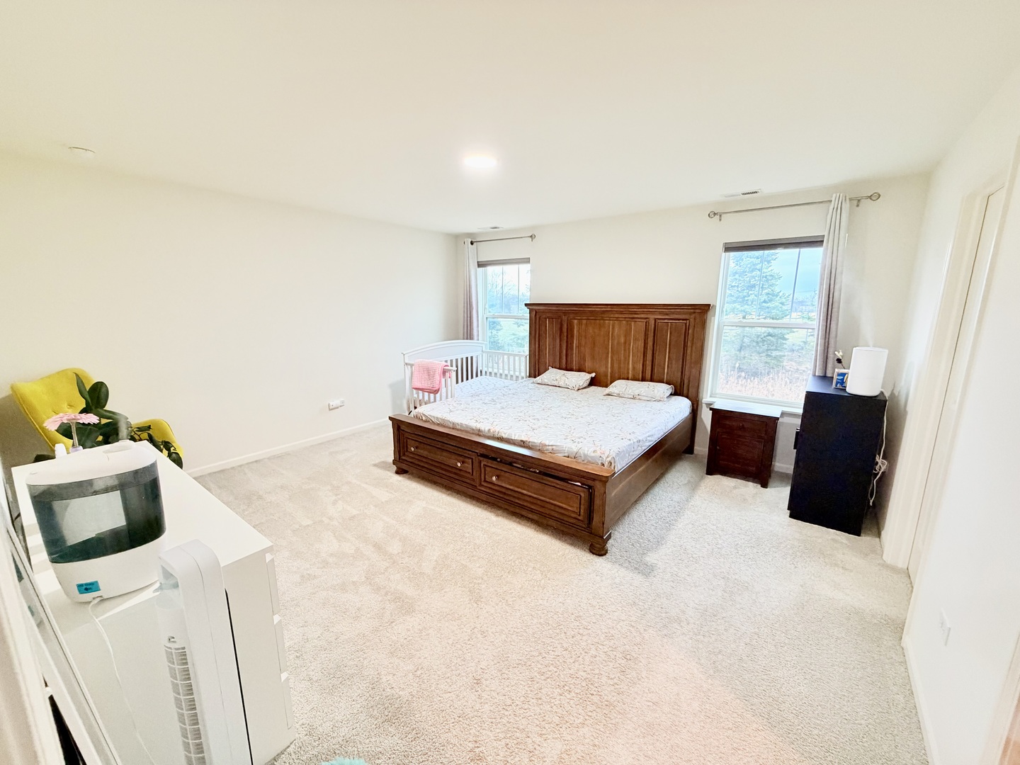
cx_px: 510
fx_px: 413
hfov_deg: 102.1
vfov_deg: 85.7
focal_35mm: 14
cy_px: 382
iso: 320
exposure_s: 1/60
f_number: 2.2
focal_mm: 2.22
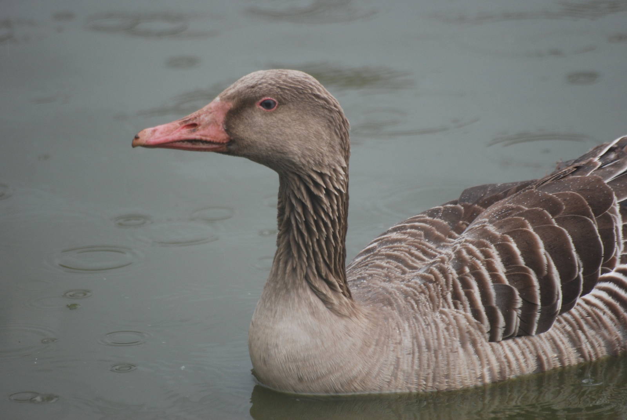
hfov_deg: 4.6
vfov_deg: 3.1
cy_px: 210
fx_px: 7847
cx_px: 314
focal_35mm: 450
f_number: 5.6
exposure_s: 1/320
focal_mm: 300
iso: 400
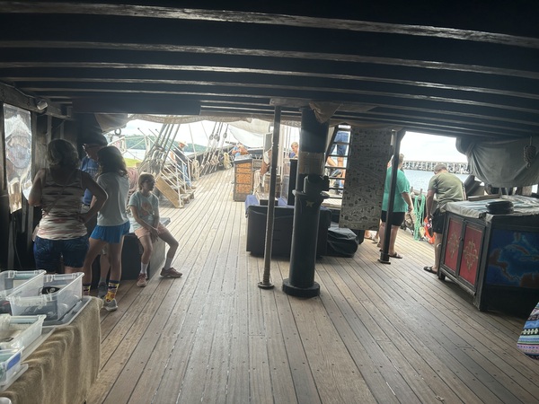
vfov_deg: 53.1
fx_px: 405
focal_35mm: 26
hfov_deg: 67.3
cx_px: 270
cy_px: 202
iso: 50
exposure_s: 1/361
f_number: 1.5
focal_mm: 5.7
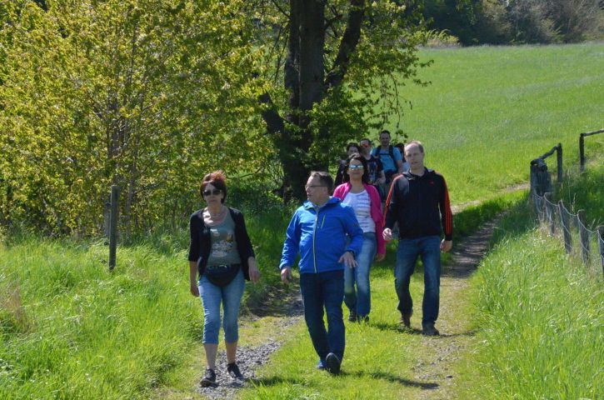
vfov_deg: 8.7
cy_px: 200
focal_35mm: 158
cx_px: 302
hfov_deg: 13.1
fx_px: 2637
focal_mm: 105
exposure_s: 1/2000
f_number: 16
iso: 6400
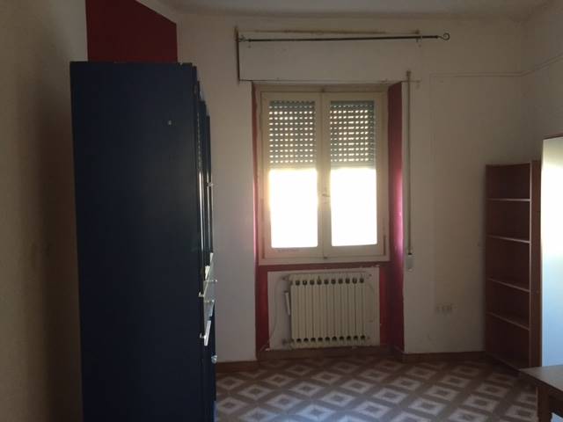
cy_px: 211
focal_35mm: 29
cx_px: 282
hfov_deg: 61.7
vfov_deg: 48.2
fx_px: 472
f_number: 2.2
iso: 250
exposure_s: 1/33
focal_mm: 4.15
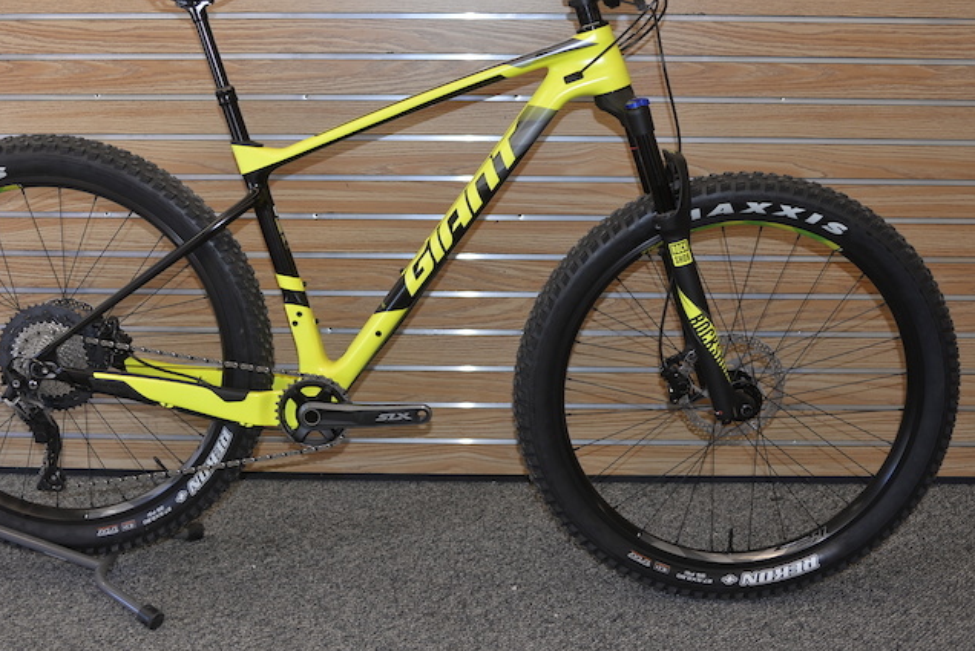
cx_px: 449
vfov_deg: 30.5
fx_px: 1192
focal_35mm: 44
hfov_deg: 44.4
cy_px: 256
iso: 200
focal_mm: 35
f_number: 3.3
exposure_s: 1/60
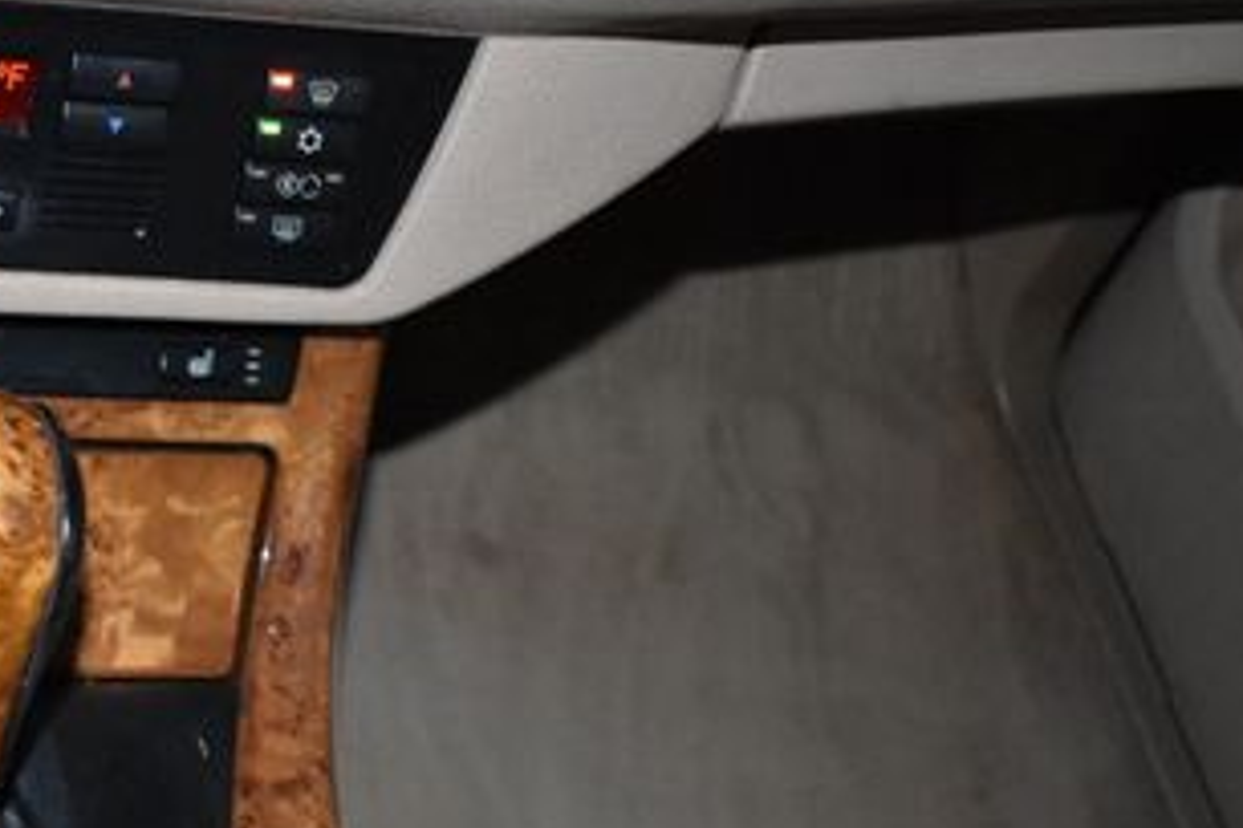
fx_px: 2382
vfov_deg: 19.4
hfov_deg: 28.2
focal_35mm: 69
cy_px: 739
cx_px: 134
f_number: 3.8
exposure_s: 1/60
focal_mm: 22
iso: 3600
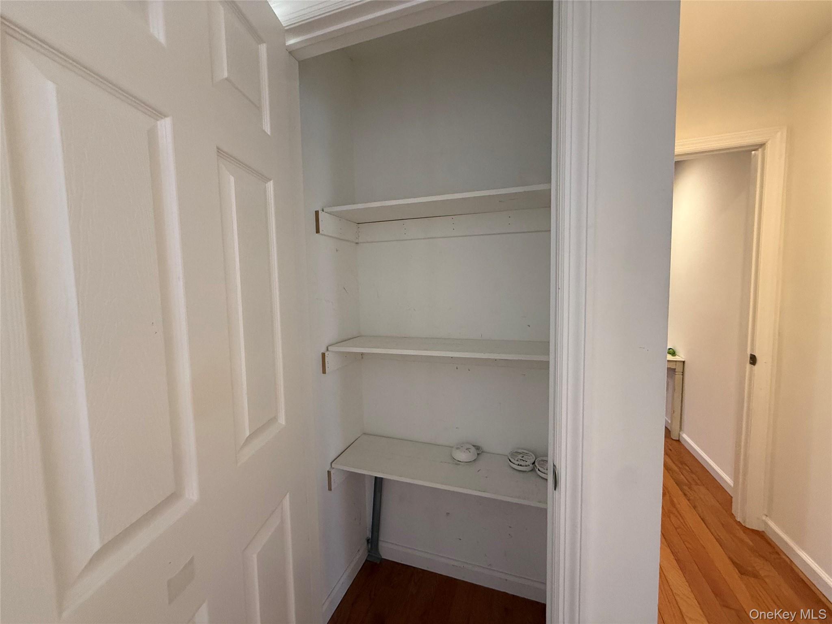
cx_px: 416
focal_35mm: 14
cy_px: 312
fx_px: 336
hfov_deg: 102.1
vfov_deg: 85.7
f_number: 2.2
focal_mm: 2.22
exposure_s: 1/60
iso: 400
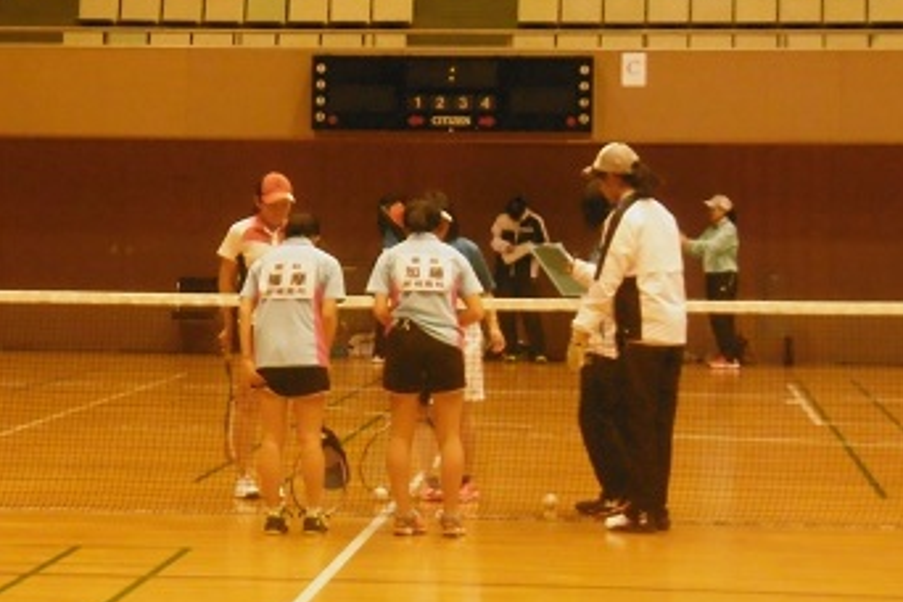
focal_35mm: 152
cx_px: 293
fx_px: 3812
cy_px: 267
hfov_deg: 13.5
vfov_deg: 9.0
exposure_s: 1/60
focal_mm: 18.6
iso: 1600
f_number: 4.8
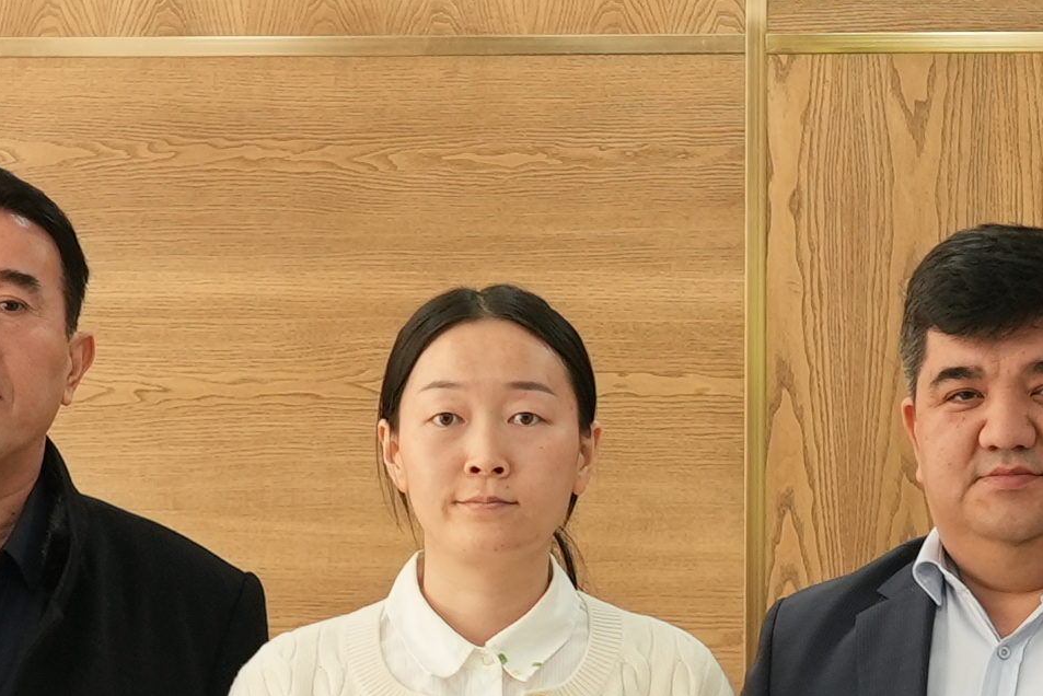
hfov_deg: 11.5
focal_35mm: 178
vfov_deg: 7.7
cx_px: 598
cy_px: 584
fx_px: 5158
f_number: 4.5
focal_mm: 40
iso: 500
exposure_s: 1/100
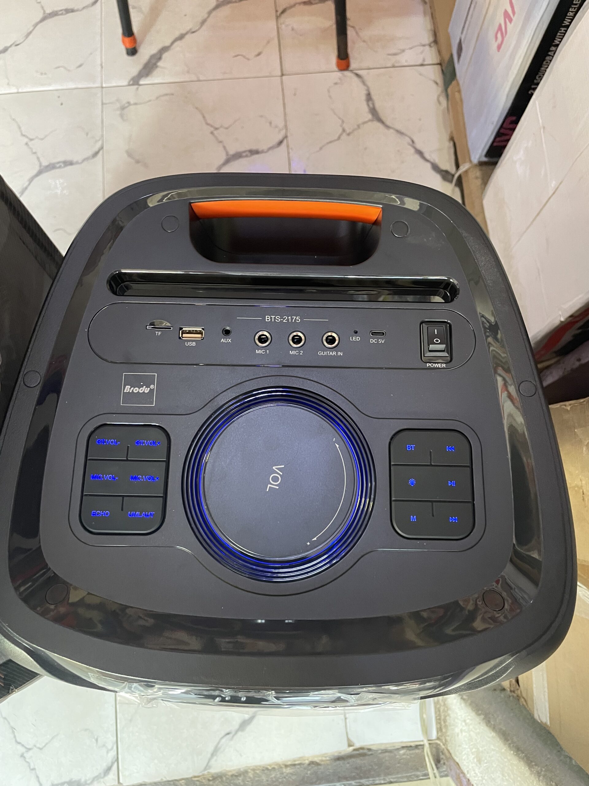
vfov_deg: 67.3
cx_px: 294
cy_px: 393
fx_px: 590
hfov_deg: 53.1
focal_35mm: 26
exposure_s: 1/60
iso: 500
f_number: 1.6
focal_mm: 4.2
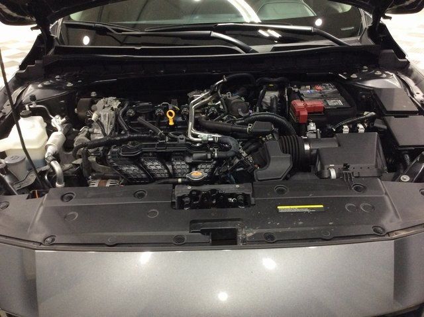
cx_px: 212
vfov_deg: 44.1
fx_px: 391
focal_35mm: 32
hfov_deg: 56.9
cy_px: 158
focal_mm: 3.3
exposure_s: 1/24
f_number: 2.4
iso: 125
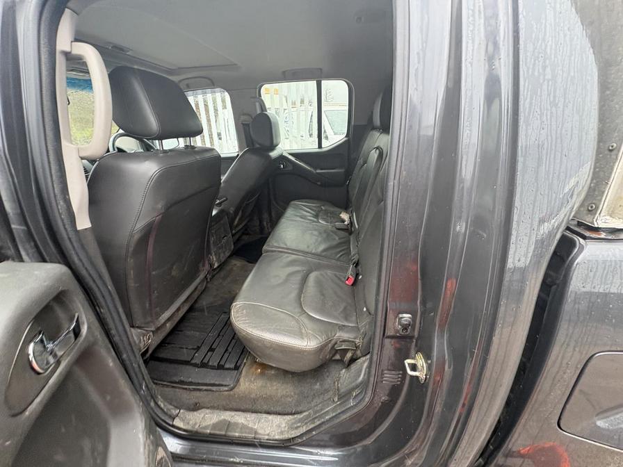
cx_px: 312
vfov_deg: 85.7
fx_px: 252
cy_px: 234
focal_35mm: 14
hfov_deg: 102.1
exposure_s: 1/80
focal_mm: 2.22
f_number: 2.2
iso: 250
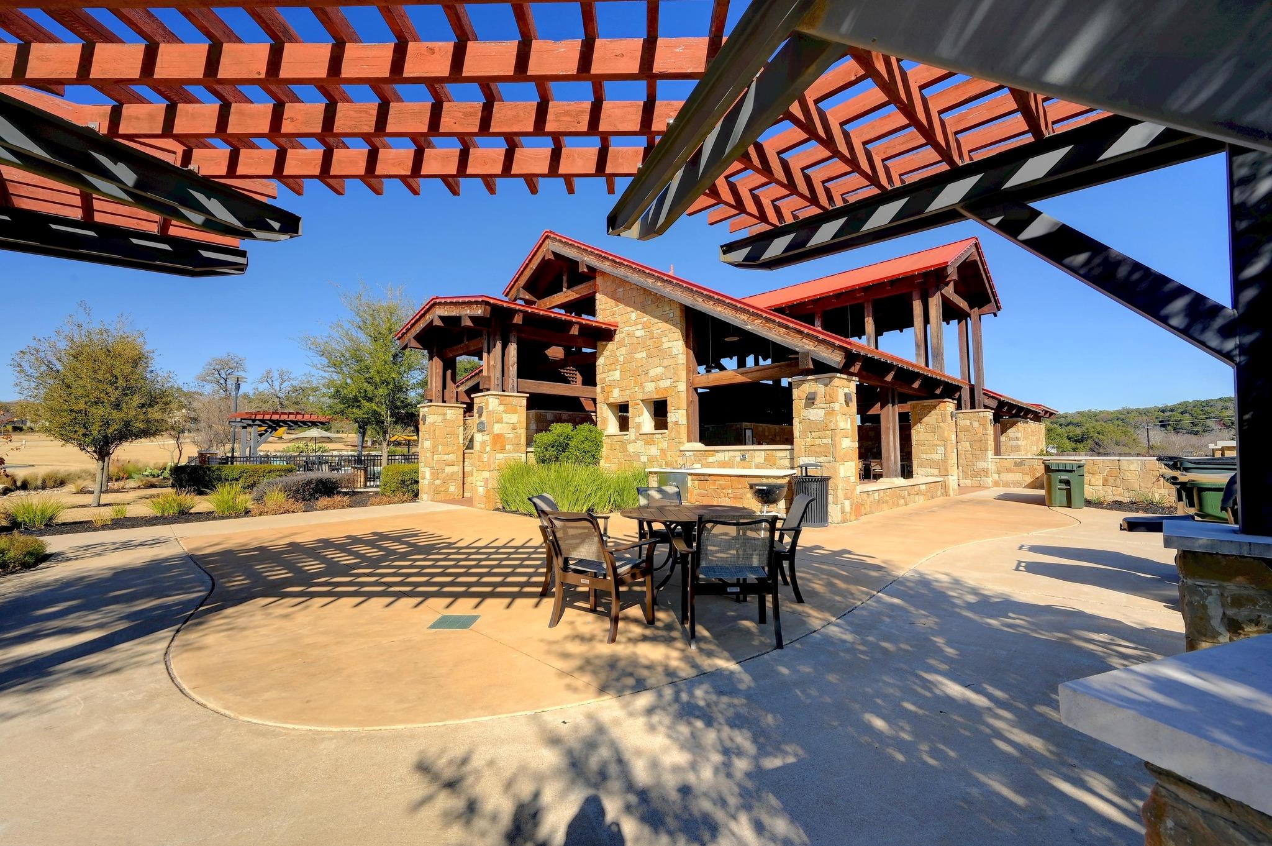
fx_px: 494
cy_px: 423
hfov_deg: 104.3
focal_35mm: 14
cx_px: 636
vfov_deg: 81.1
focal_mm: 14
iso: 400
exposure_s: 1/200
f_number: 11
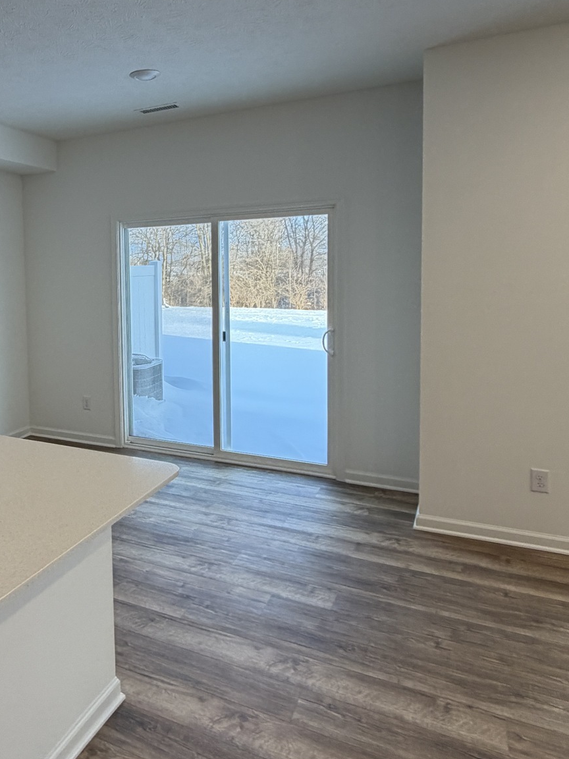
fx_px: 614
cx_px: 88
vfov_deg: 63.0
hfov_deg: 46.3
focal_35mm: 28
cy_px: 314
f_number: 2.2
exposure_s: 1/120
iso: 160
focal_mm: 2.22
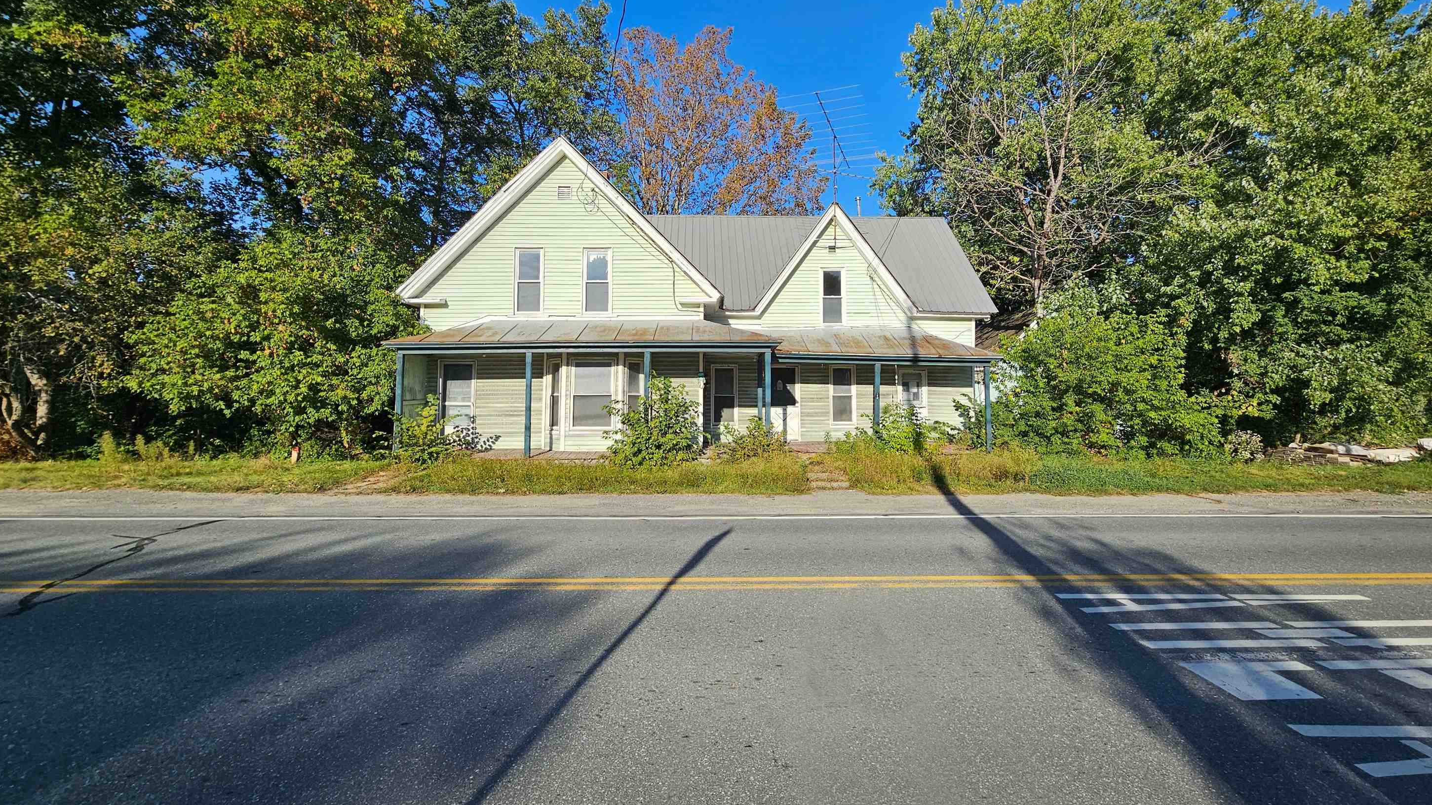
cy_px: 359
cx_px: 715
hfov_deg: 103.0
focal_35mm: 15
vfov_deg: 70.3
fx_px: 570
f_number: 2.2
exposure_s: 1/1946
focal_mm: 2.2
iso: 50
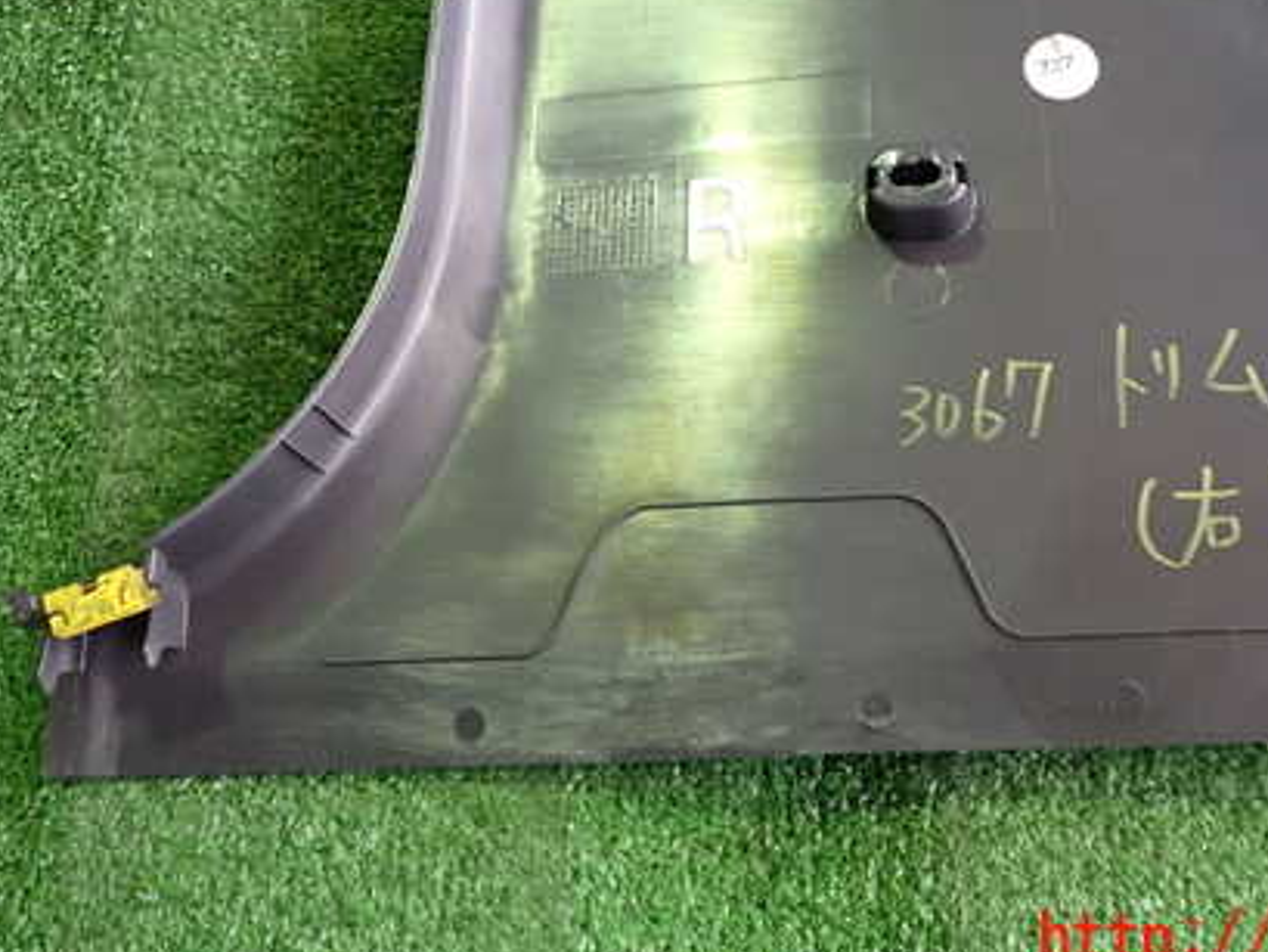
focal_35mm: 44
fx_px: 1612
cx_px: 809
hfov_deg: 42.5
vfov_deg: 32.5
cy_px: 282
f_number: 2.3
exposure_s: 1/30
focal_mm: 5.4
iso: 250
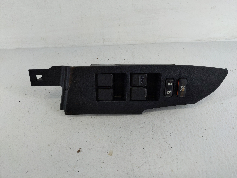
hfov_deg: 69.4
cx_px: 118
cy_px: 89
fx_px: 171
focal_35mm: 25
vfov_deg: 54.9
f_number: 1.73
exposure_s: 1/125
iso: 57
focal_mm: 4.38
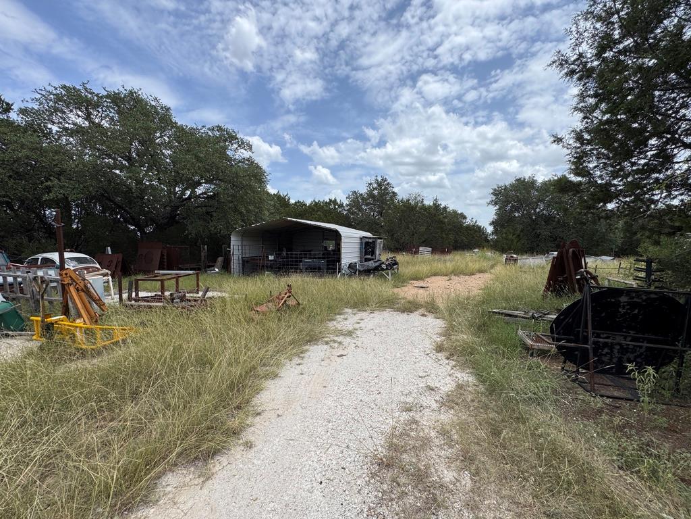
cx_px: 346
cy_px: 260
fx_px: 279
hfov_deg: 102.1
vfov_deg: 85.7
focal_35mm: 14
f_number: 2.2
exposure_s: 1/1976
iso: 50
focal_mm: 2.22
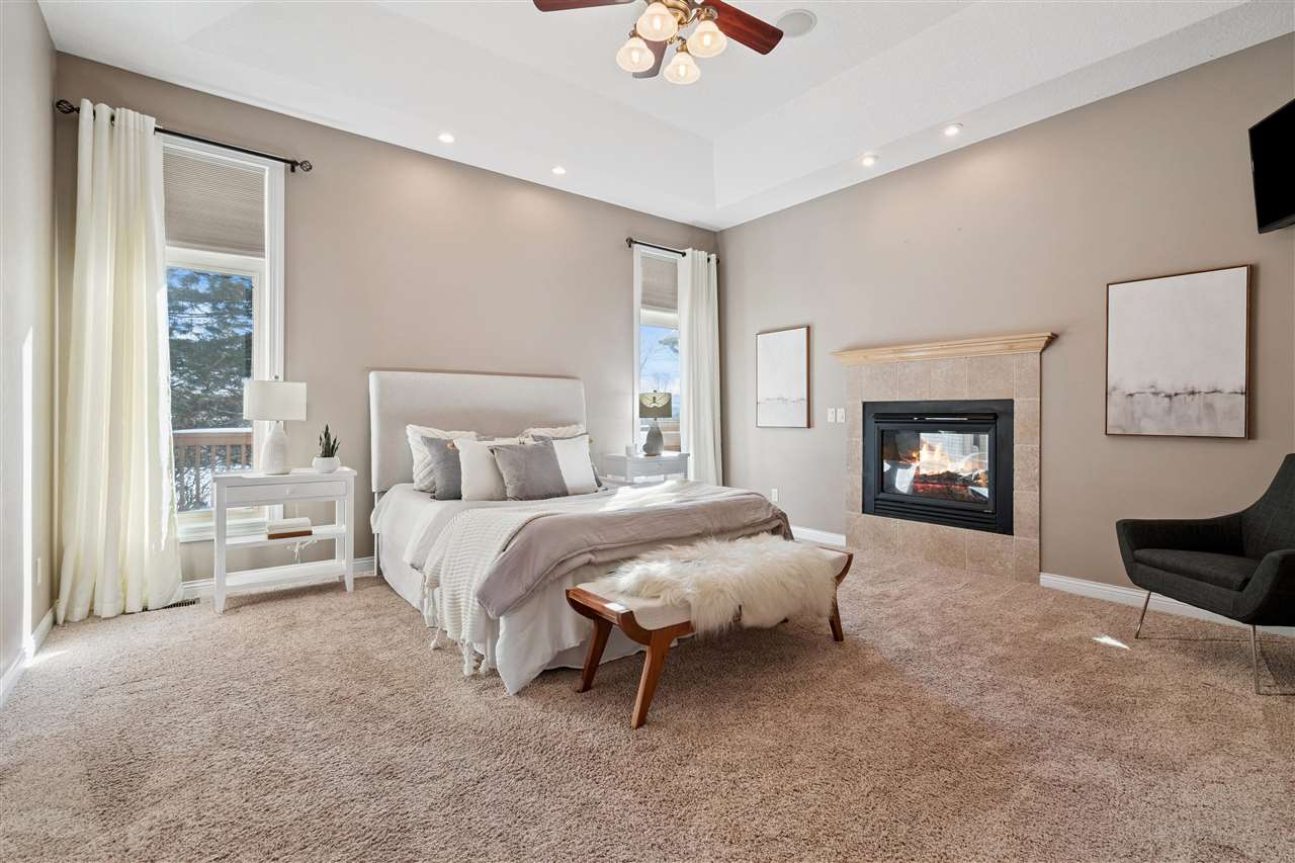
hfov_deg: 96.7
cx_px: 648
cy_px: 432
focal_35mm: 16
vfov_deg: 73.7
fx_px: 575
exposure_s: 1/60
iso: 800
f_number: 9
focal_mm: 16
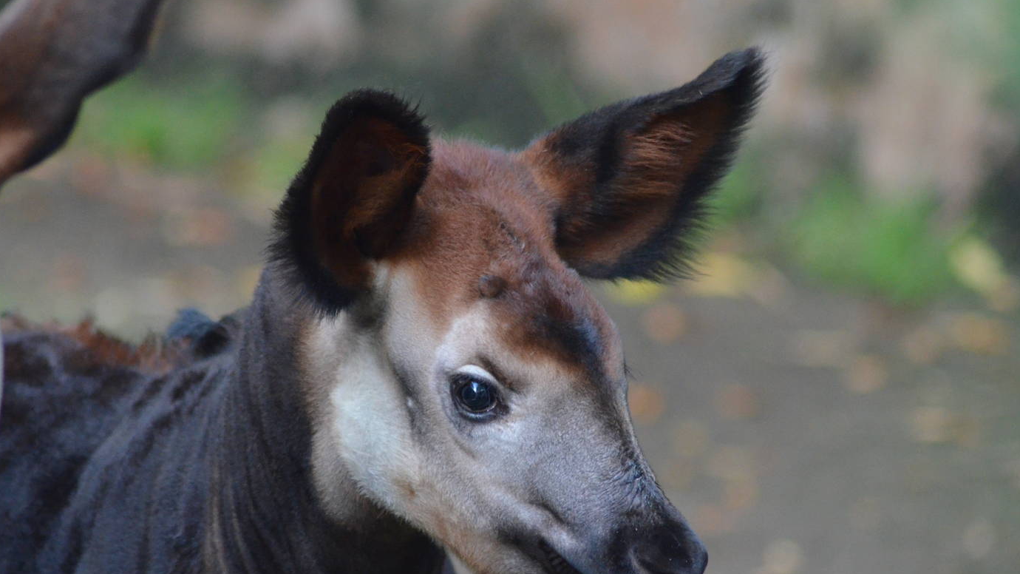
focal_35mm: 400
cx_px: 490
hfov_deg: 5.4
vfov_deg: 3.0
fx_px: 10818
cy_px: 389
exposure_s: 1/320
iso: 3200
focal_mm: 220
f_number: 4.8
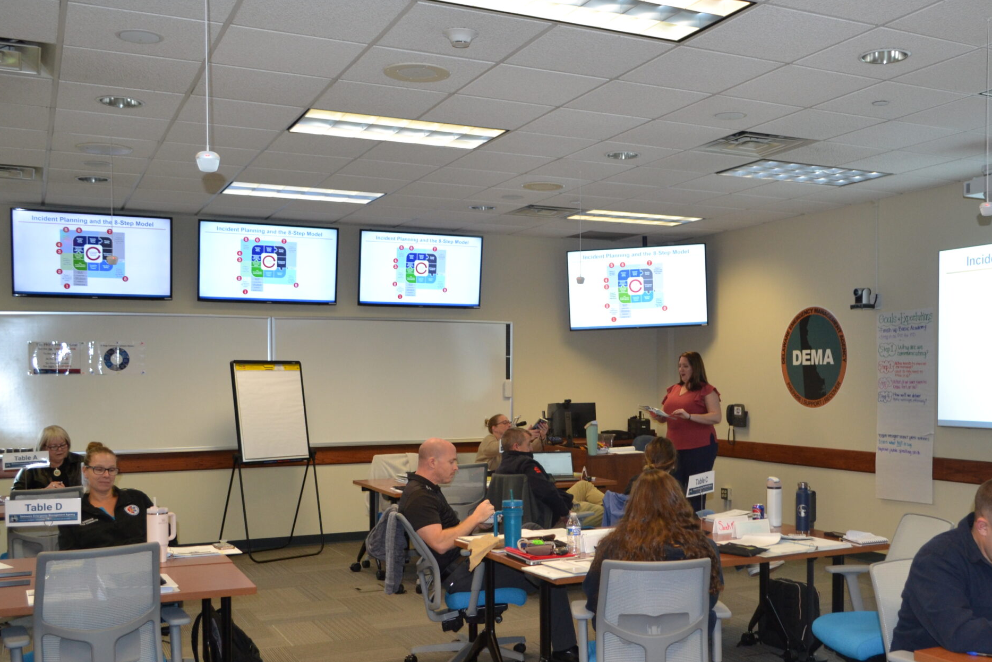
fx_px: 1020
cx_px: 597
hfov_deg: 51.5
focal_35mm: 37
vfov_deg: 35.8
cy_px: 409
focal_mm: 18
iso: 560
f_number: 3.5
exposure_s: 1/60
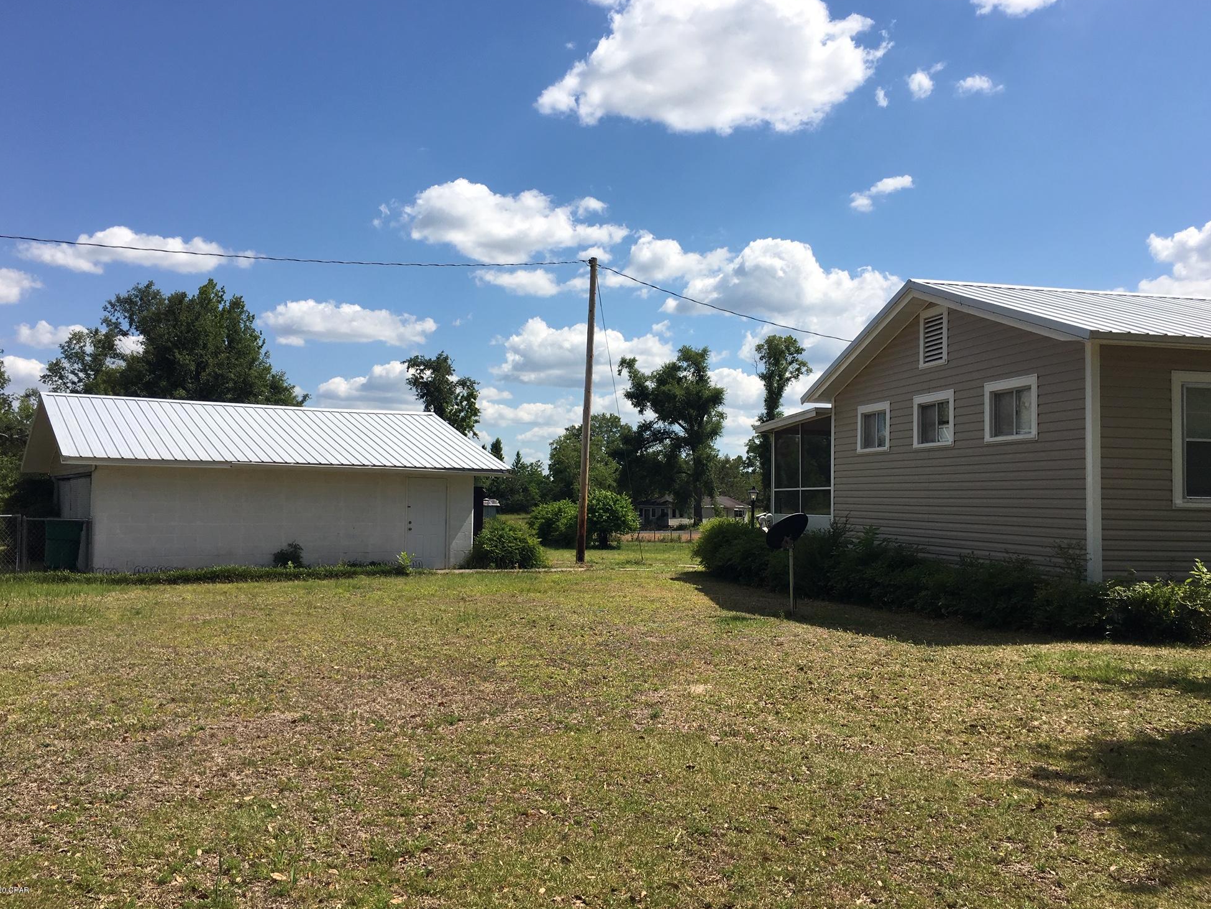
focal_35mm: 30
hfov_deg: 60.0
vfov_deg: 46.8
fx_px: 1050
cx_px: 606
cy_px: 451
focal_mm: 4.15
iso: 25
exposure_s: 1/2262
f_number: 2.2
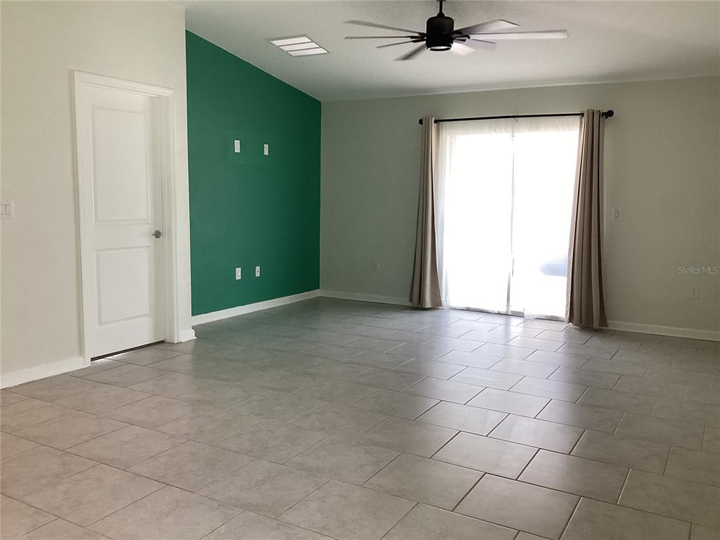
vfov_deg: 45.4
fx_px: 645
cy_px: 270
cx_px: 360
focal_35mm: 31
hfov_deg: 58.4
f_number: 2.4
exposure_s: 1/120
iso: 80
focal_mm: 3.3
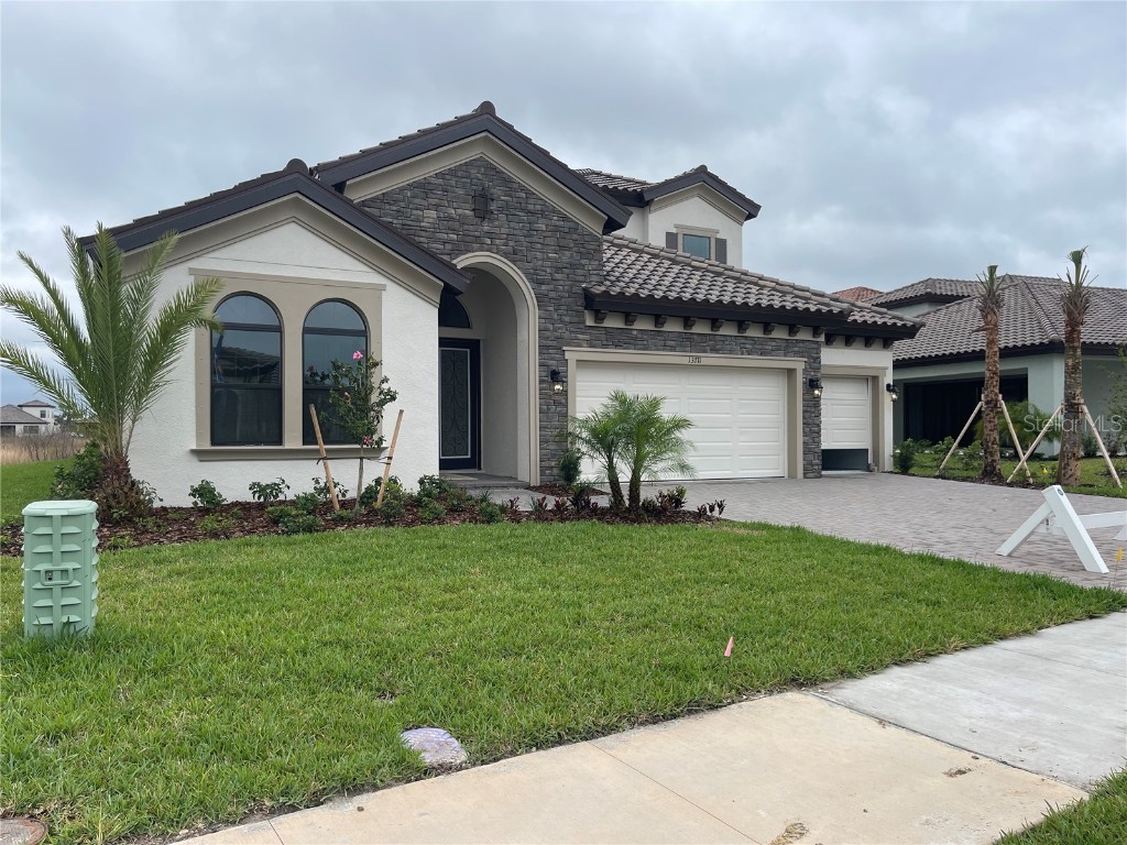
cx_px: 564
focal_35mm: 25
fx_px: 814
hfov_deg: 69.4
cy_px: 422
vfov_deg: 54.9
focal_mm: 5.1
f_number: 1.6
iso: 32
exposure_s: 1/2165
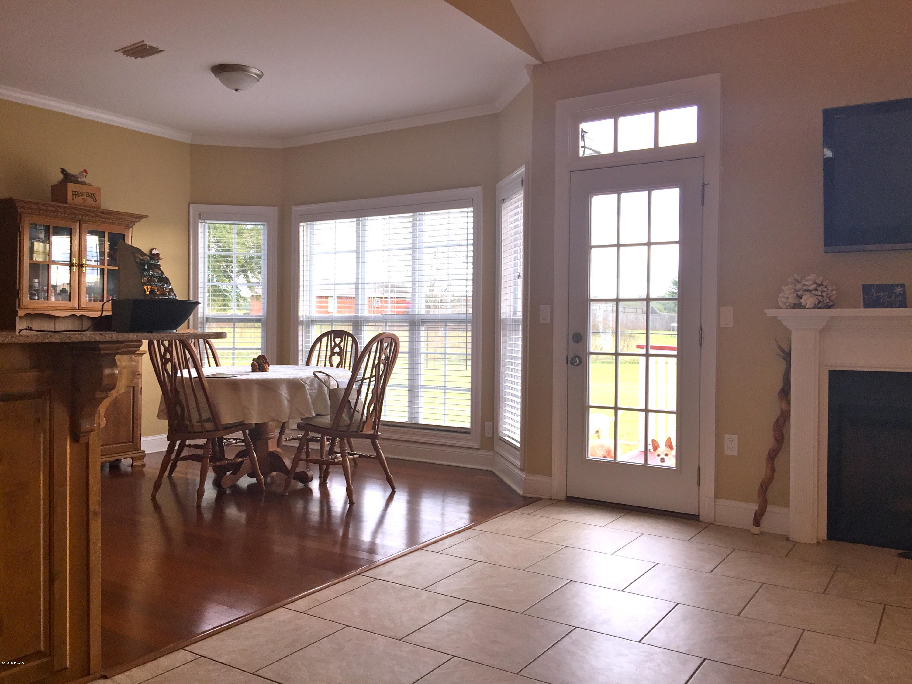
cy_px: 342
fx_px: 764
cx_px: 456
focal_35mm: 29
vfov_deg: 48.2
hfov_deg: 61.7
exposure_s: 1/64
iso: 32
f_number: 2.2
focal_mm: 4.15
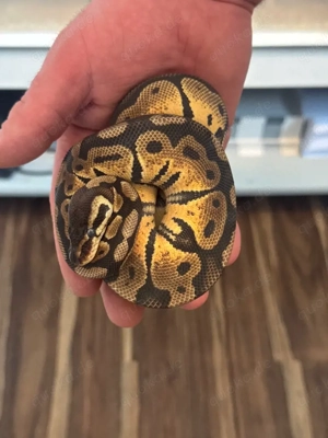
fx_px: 606
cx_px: 164
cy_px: 219
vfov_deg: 39.7
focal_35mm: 48
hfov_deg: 30.3
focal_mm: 6.76
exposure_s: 1/30
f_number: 1.78
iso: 640
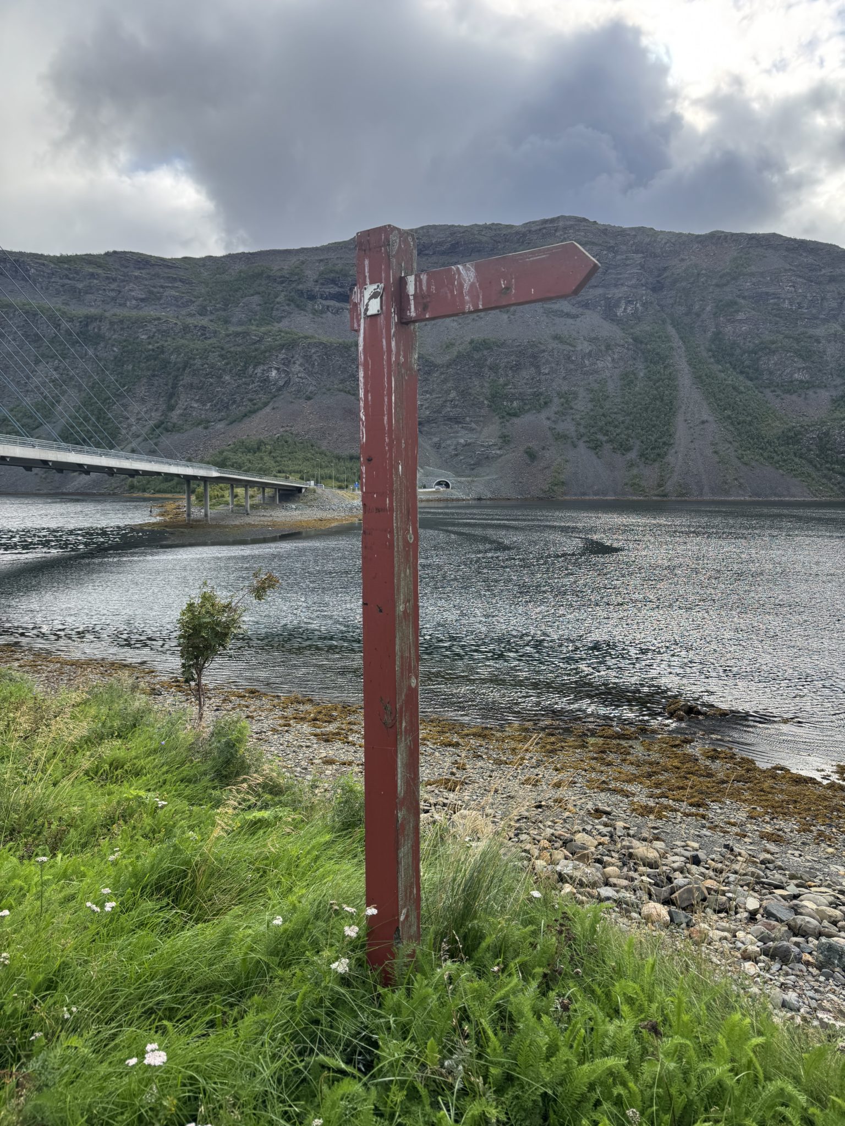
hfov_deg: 56.8
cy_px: 563
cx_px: 422
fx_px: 781
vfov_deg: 71.6
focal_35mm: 24
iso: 80
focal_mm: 6.76
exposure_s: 1/1597
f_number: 1.78
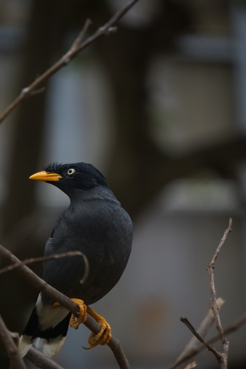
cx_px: 123
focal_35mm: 315
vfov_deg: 6.5
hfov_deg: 4.4
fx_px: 3228
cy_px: 184
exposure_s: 1/250
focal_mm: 210
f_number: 6.3
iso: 800
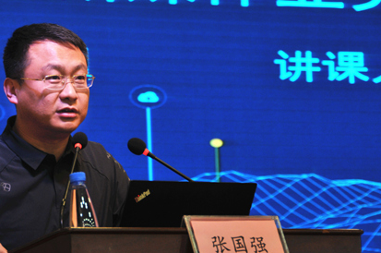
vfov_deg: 6.3
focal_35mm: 218
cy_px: 145
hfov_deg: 9.4
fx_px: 2304
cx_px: 95
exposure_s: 1/50
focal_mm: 90
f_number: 5.3
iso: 400
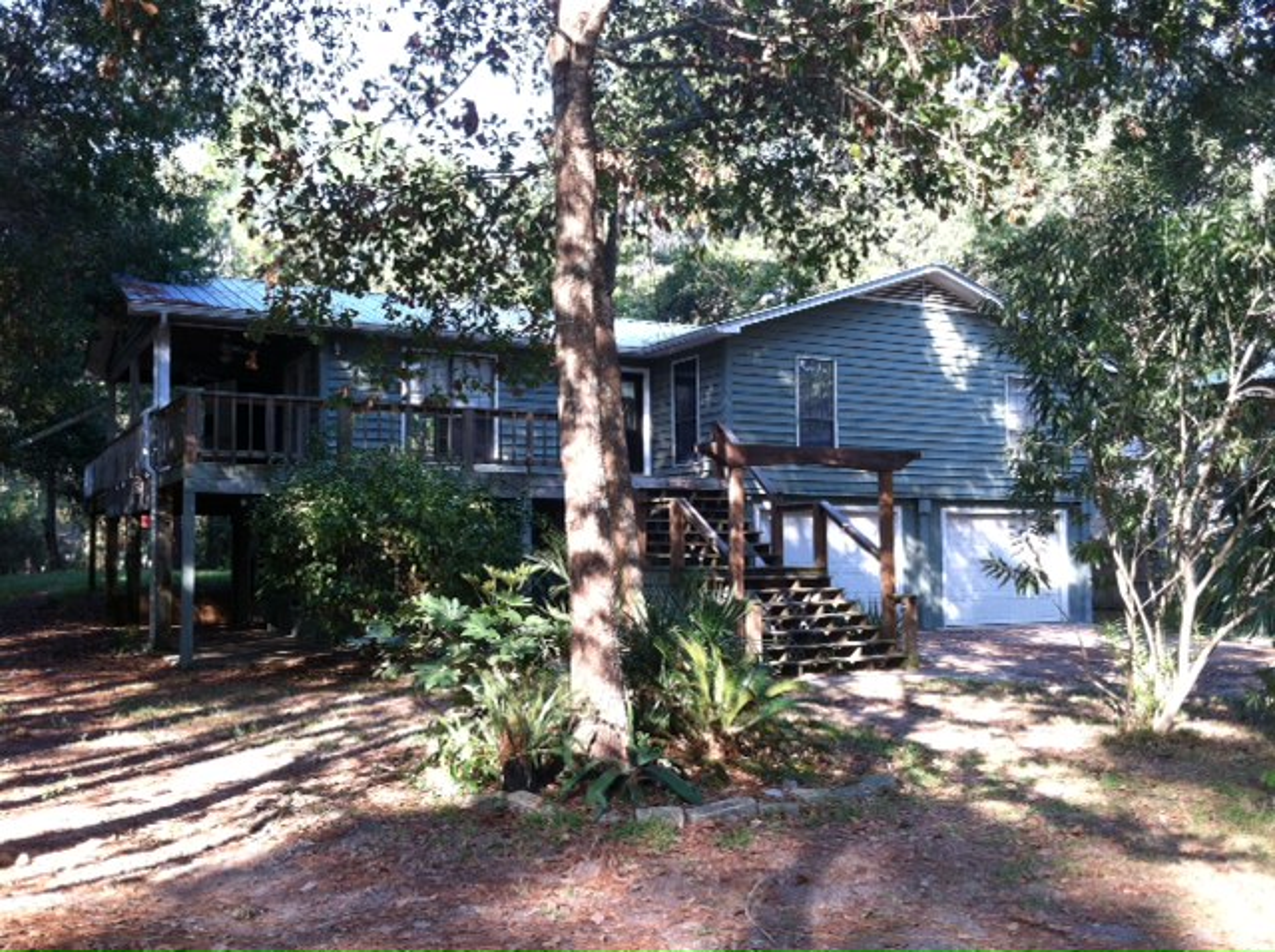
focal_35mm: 35
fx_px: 1287
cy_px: 476
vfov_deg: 40.6
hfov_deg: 52.7
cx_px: 638
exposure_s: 1/120
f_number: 2.8
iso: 125
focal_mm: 3.85
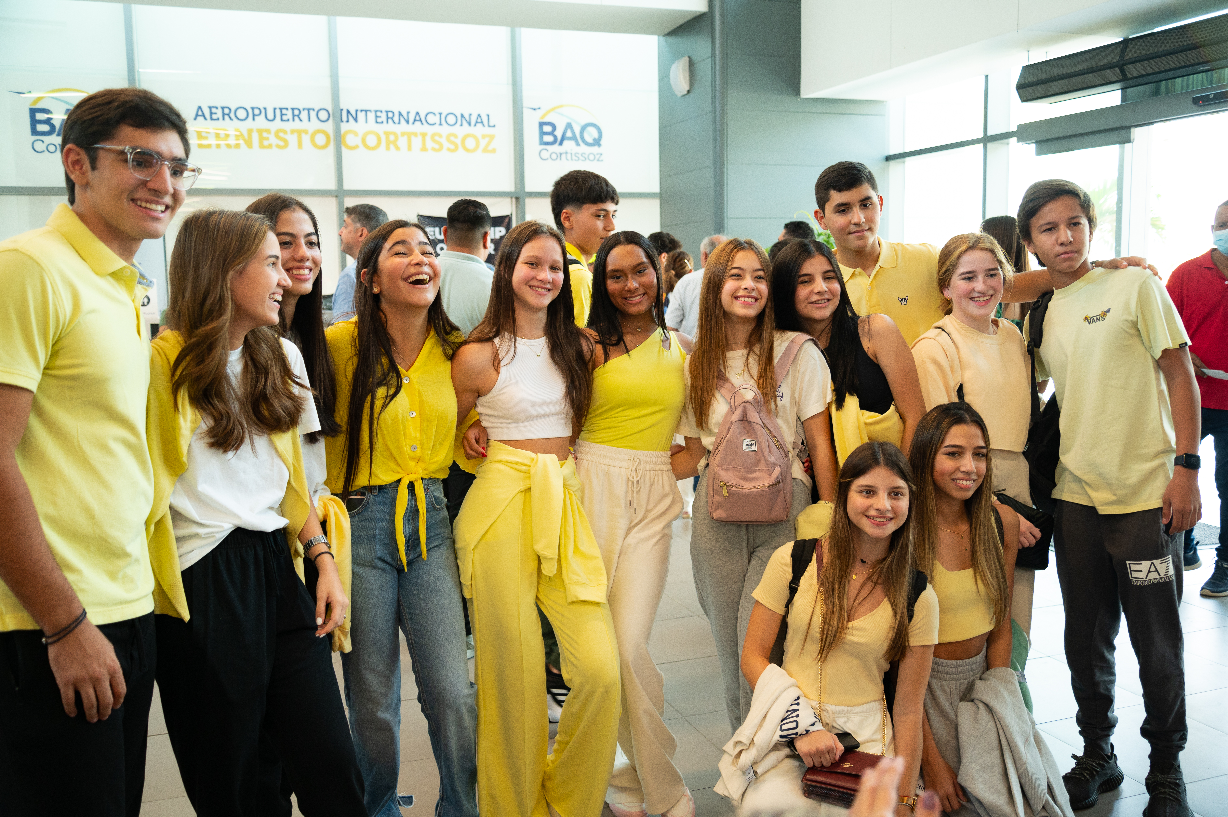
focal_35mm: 32
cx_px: 614
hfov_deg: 58.7
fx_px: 1091
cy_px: 408
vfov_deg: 41.1
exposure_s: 1/160
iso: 1000
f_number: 4.5
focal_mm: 32
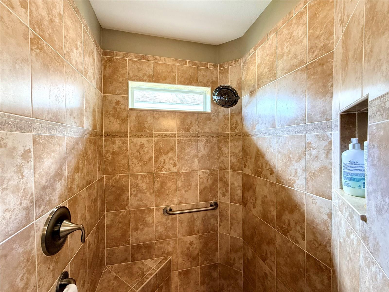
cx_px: 194
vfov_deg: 85.7
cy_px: 146
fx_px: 157
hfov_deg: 102.1
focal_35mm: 14
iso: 400
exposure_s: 1/120
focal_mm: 2.22
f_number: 2.2
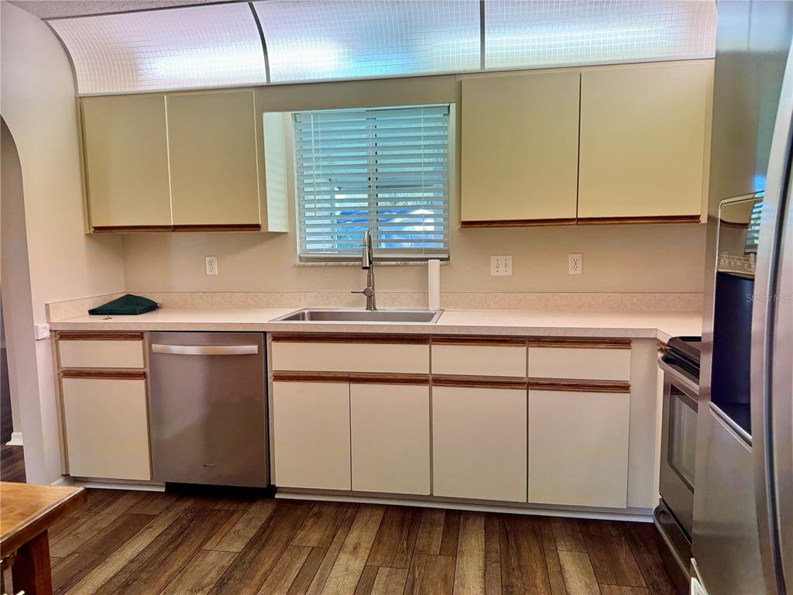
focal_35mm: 24
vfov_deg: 56.8
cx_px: 396
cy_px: 298
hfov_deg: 71.6
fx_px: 550
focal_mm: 6.76
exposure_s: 1/120
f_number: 1.78
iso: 125
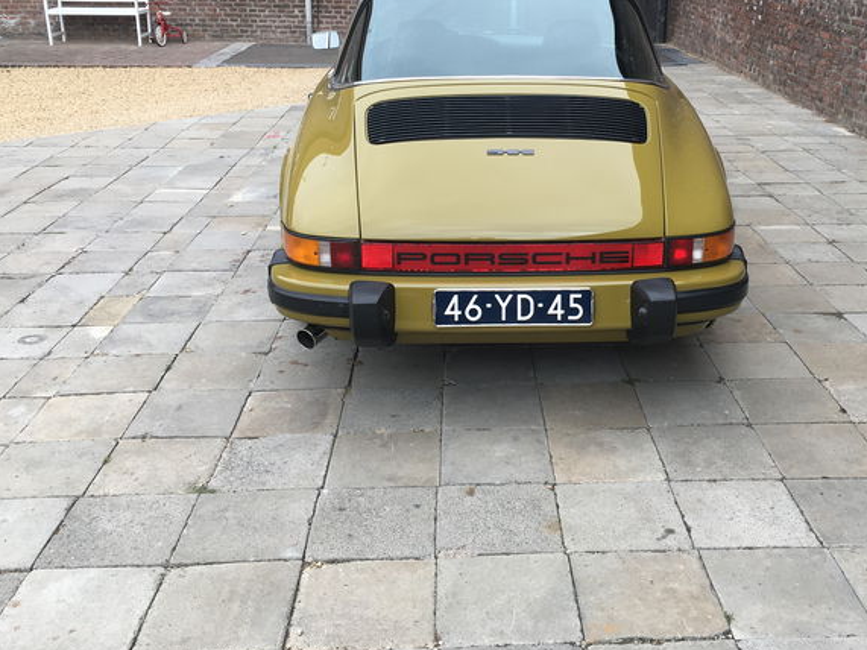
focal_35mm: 39
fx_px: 977
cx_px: 507
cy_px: 231
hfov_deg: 47.7
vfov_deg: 36.5
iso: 25
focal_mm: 4.15
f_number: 2.2
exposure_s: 1/195
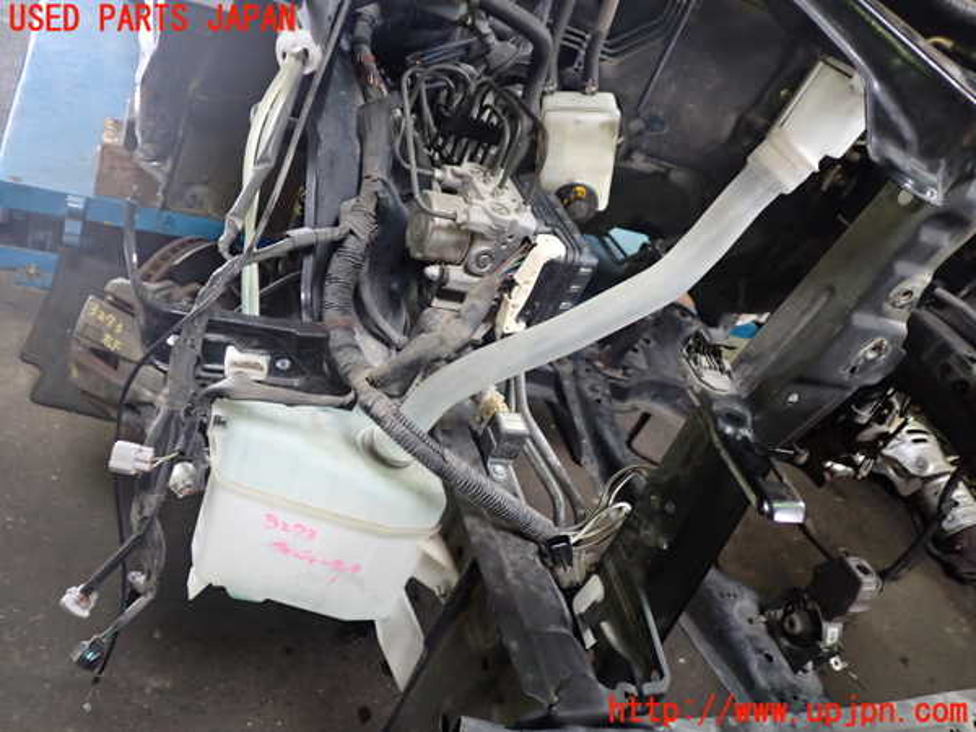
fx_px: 846
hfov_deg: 60.0
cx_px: 488
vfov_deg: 46.8
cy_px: 366
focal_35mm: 30
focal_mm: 5.4
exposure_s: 1/30
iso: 400
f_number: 2.3
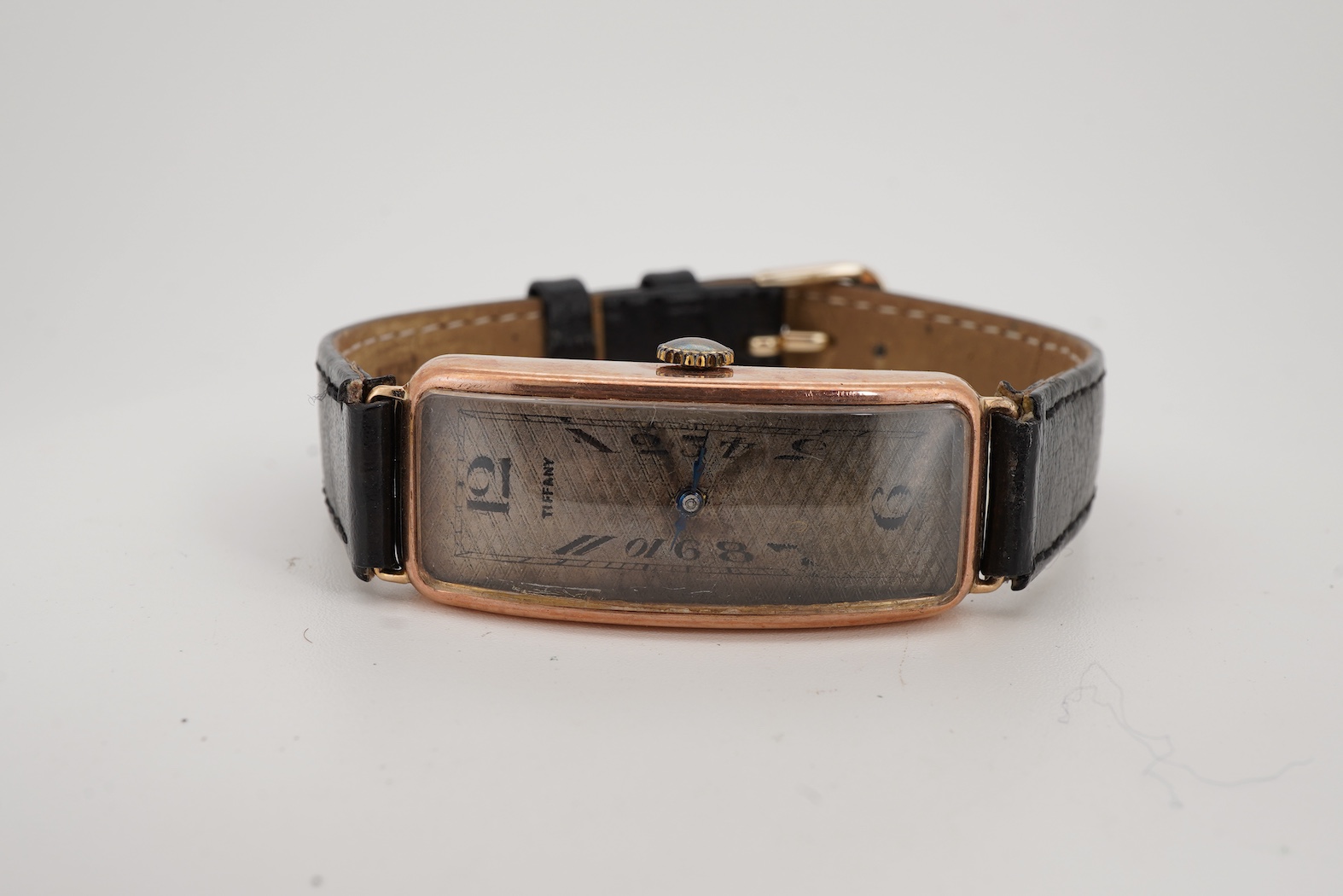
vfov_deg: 29.9
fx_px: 1679
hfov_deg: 43.6
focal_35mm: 45
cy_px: 448
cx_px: 672
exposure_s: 1/160
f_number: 22
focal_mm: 30
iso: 160
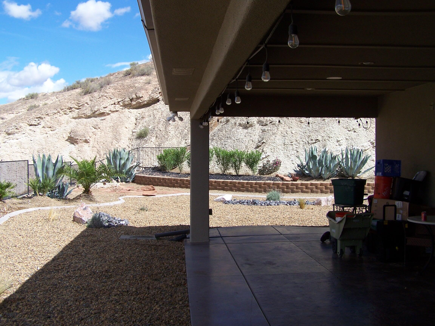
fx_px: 478
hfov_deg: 49.0
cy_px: 163
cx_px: 218
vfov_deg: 37.7
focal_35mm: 38
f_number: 4
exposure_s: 1/750
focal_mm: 6.3
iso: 80
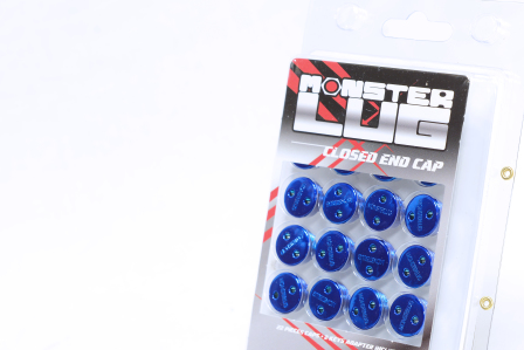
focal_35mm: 125
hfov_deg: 16.4
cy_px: 210
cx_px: 335
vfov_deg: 11.0
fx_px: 1820
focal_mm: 70
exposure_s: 1/2.5
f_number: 8
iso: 250
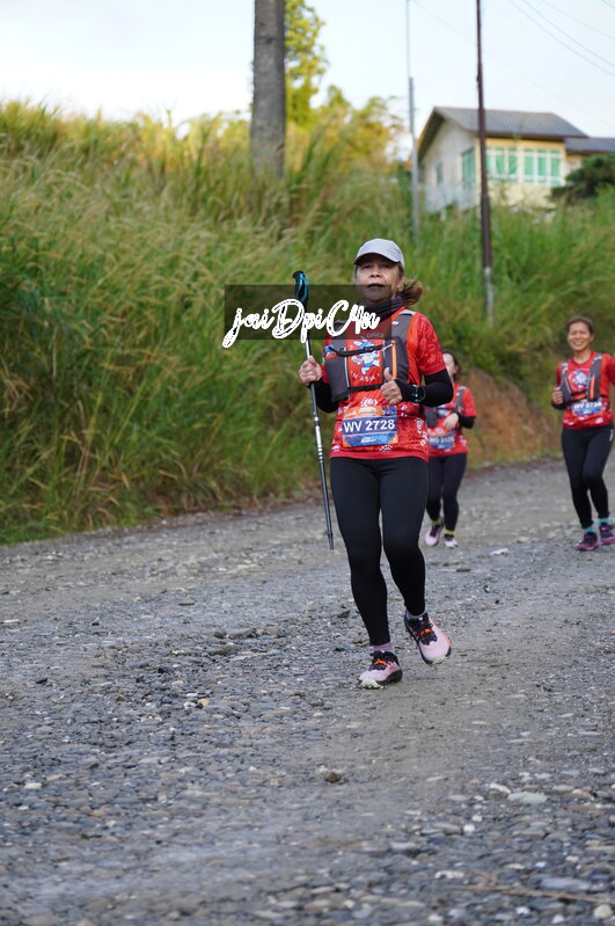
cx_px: 308
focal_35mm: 105
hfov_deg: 13.0
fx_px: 2696
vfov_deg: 19.5
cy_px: 463
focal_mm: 70
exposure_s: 1/500
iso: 640
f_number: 2.8
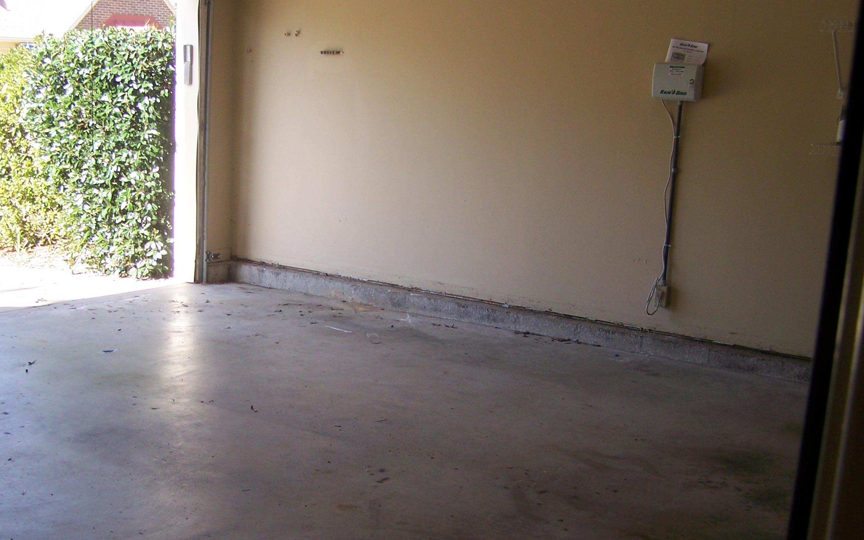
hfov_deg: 41.8
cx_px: 384
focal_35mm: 48
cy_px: 360
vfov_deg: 26.7
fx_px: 1130
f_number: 2.8
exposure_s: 1/160
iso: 80
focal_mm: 6.3
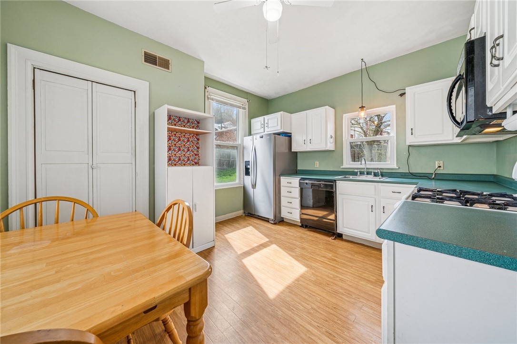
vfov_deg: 89.9
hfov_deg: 112.6
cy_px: 172
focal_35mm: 12
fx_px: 172
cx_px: 258
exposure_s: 1/3
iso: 50
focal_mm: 12
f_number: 11
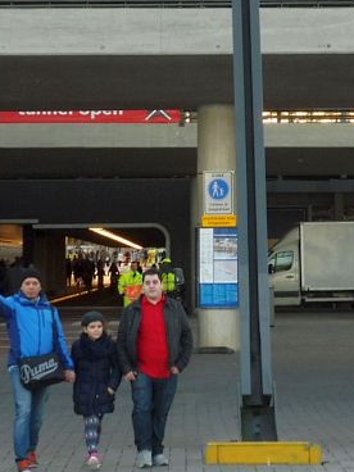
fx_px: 2195
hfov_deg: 9.2
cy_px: 103
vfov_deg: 12.2
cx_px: 236
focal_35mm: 161
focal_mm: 10.3
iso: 200
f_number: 4.7
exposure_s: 1/60
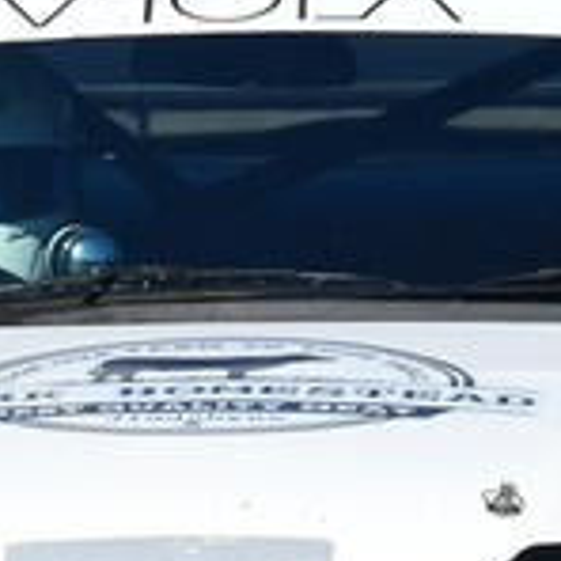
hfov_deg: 0.6
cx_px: 356
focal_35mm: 2896
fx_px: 53099
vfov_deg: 0.6
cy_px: 502
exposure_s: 1/640
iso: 500
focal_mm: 420
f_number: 13
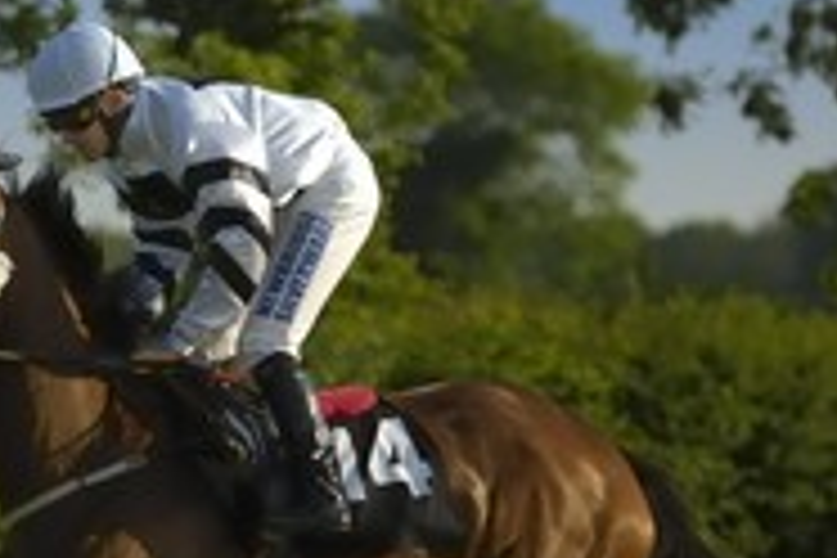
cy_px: 518
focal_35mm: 509
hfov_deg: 4.0
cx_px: 173
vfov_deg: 2.7
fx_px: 11833
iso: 100
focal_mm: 150
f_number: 2.8
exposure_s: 1/1500
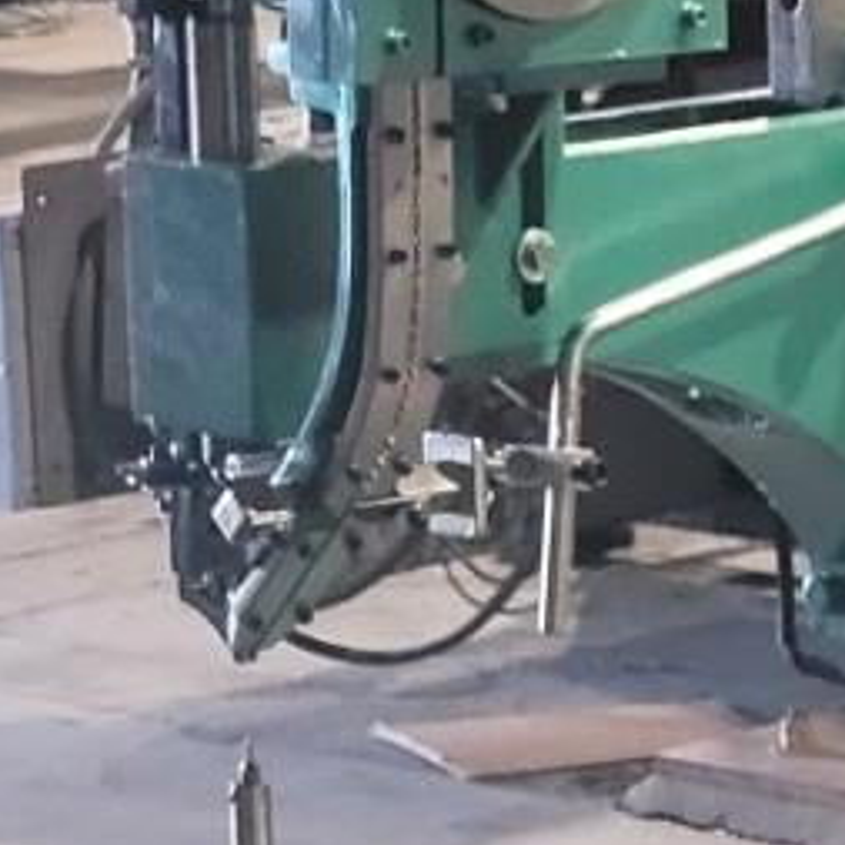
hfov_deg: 6.8
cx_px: 865
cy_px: 860
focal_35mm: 258
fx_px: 7125
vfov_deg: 6.8
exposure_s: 1/40
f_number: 2.4
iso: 800
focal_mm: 7.12
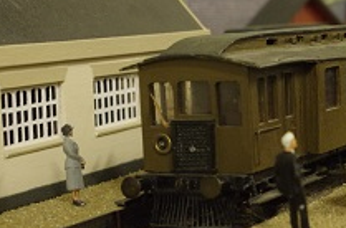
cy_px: 82
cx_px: 320
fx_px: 1102
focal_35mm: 115
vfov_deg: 11.8
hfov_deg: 17.5
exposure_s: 1/10
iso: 3200
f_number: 7.1
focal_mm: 40
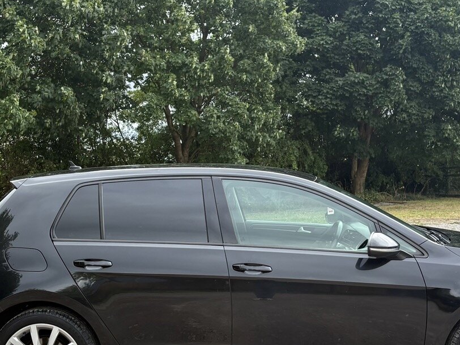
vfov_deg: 35.1
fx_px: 545
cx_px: 272
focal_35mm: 41
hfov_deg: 45.6
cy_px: 180
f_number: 1.6
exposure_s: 1/791
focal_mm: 5.96
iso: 64
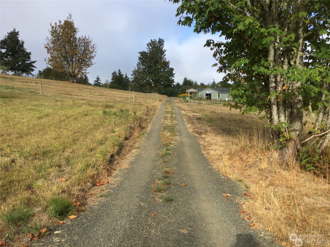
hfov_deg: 58.4
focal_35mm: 31
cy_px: 124
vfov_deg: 45.4
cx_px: 165
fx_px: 296
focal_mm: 3.3
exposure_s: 1/947
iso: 25
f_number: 2.4
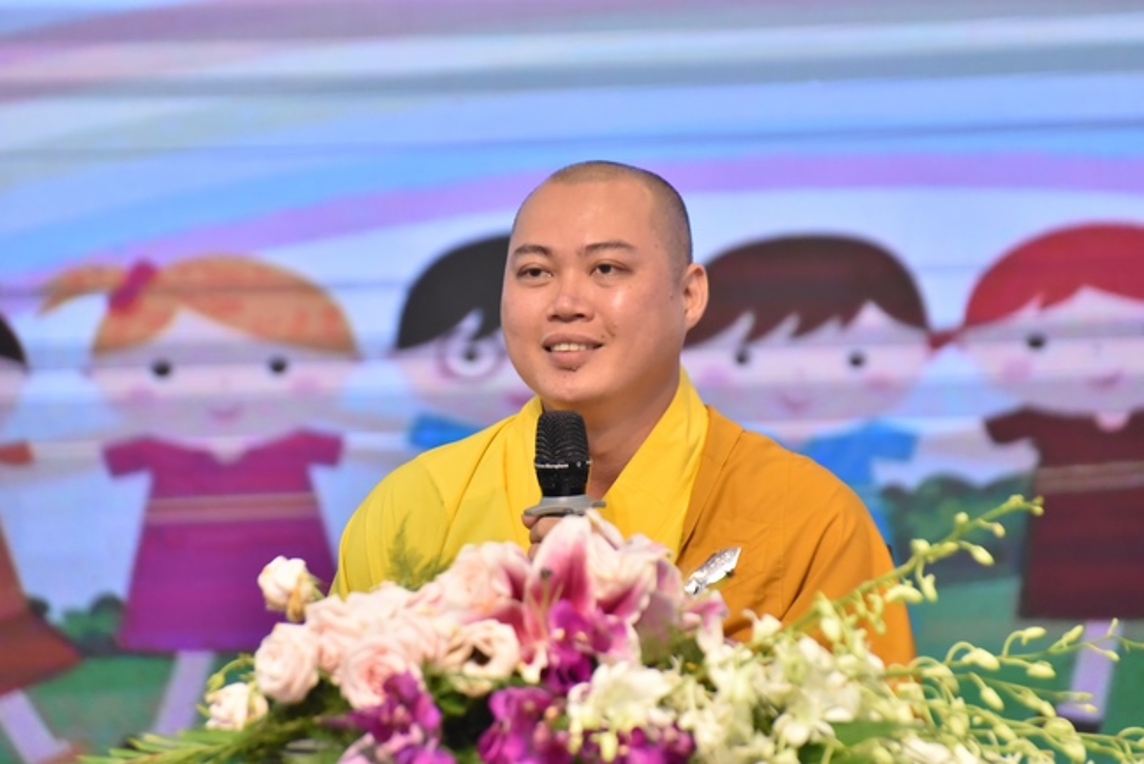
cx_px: 572
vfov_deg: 6.0
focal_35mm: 230
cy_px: 382
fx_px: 7312
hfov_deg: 8.9
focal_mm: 230
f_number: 5.3
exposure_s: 1/200
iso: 3200
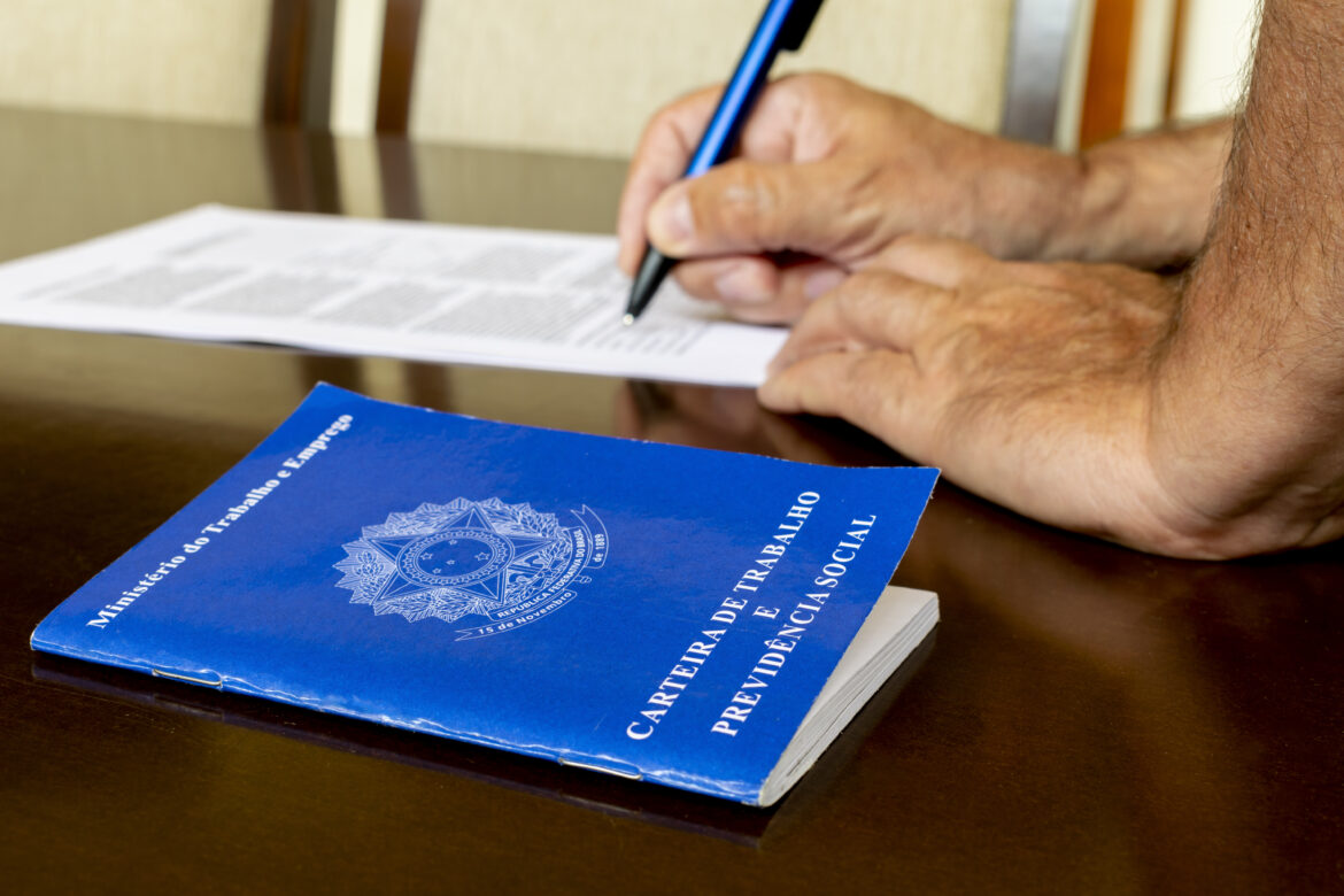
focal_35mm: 51
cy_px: 448
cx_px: 672
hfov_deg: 38.9
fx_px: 1904
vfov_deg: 26.5
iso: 100
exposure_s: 1/1.67
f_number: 11
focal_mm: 34
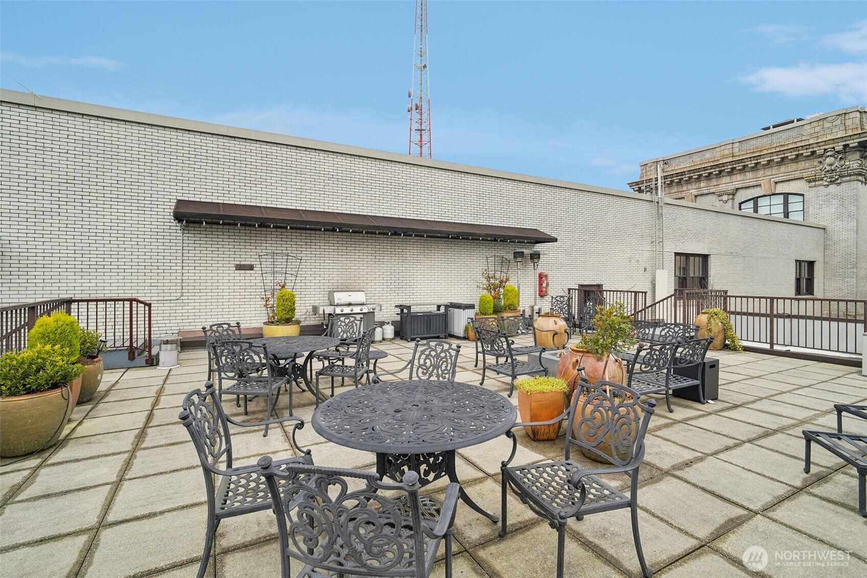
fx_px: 385
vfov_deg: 73.7
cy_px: 289
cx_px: 434
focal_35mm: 16
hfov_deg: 96.7
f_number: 8
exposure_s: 1/500
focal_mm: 16
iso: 1600
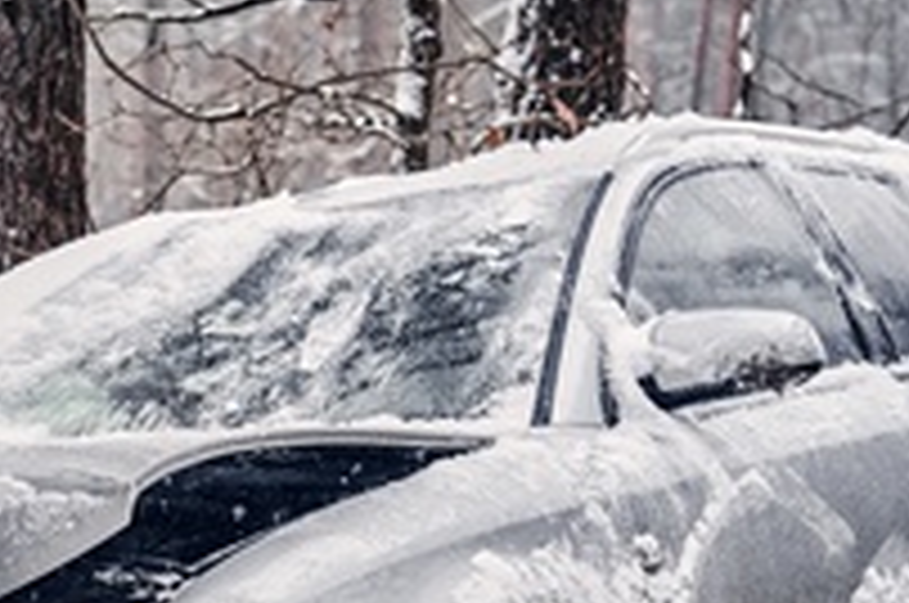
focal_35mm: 138
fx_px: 3479
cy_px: 544
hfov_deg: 14.8
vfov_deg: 9.9
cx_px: 191
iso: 400
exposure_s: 1/1000
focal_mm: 35
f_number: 2.8
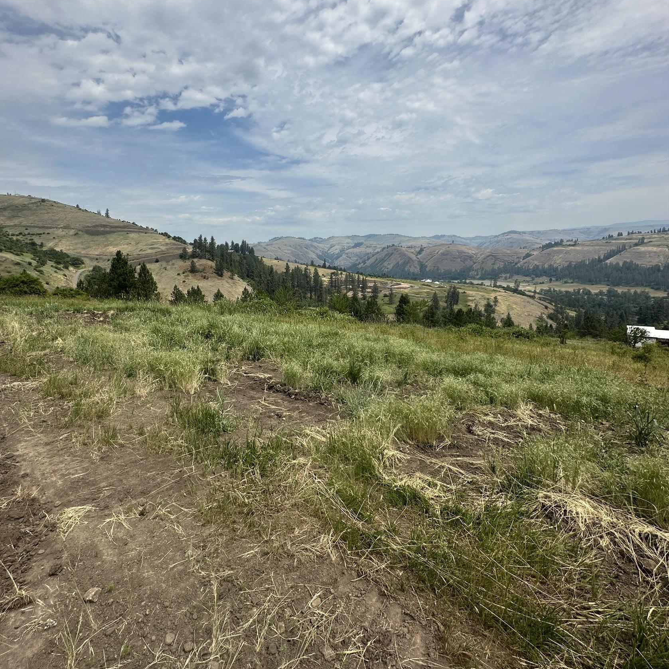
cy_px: 288
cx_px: 326
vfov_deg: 83.5
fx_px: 372
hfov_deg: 83.9
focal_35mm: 17
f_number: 2.2
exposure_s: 1/3040
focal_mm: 2.22
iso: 40
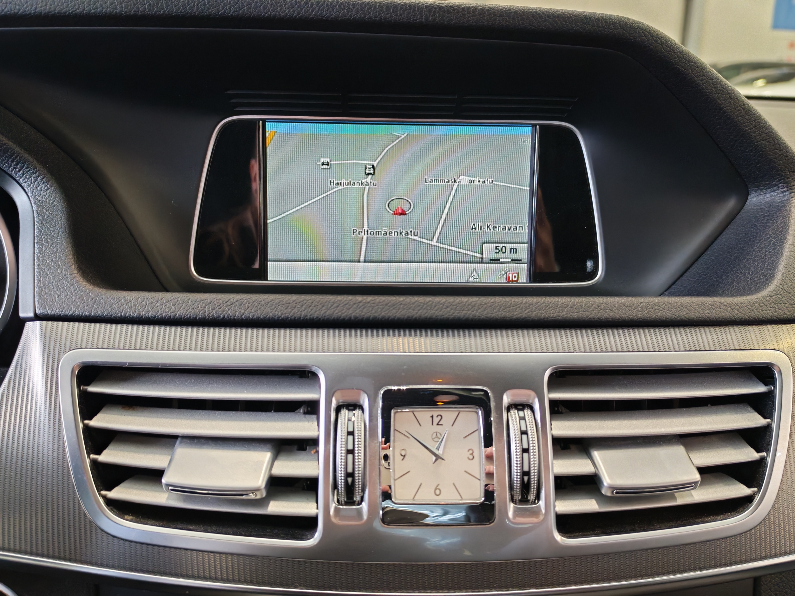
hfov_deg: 58.4
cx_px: 398
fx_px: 712
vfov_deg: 45.4
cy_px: 298
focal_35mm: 31
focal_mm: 6.12
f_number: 1.9
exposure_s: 1/100
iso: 640
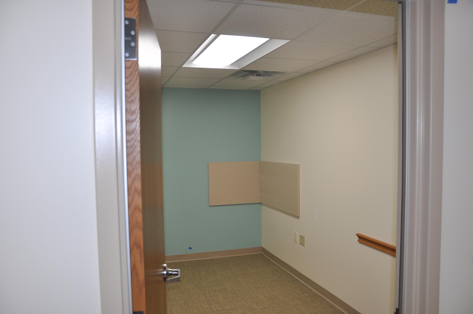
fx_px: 354
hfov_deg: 67.4
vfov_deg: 47.8
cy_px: 157
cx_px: 236
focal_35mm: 27
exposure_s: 1/200
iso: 360
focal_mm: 18
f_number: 3.5
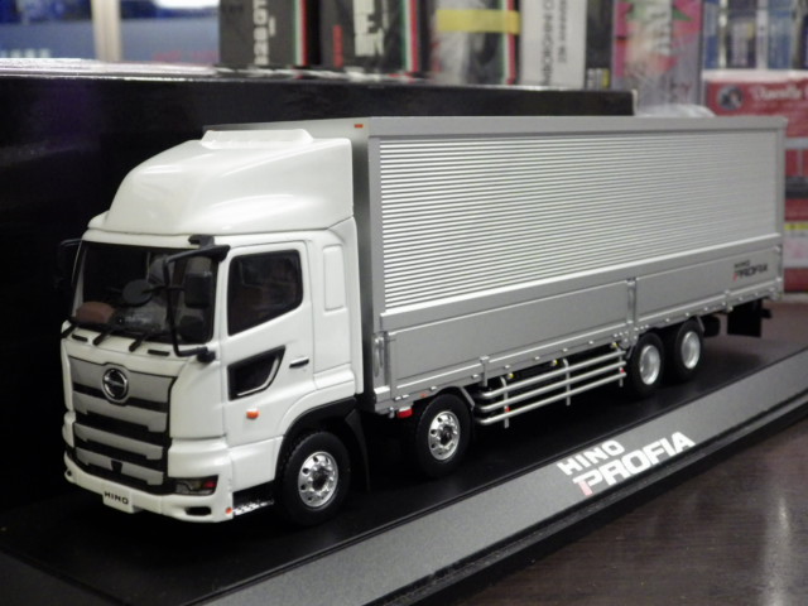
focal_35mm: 50
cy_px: 303
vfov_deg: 29.1
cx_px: 404
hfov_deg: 38.2
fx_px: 1167
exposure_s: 1/45
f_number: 3.8
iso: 800
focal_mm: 9
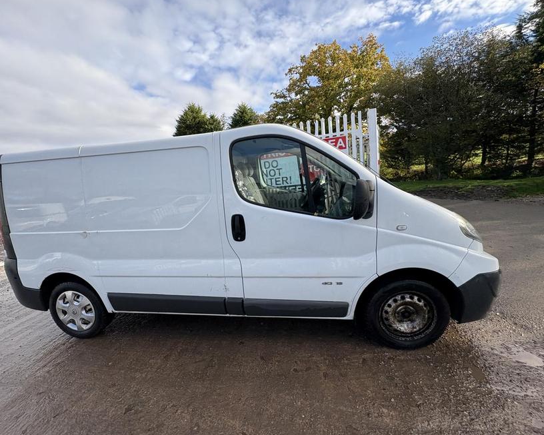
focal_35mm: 15
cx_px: 256
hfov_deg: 96.7
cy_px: 217
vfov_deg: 84.0
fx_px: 242
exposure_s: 1/573
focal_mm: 2.22
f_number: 2.2
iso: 40
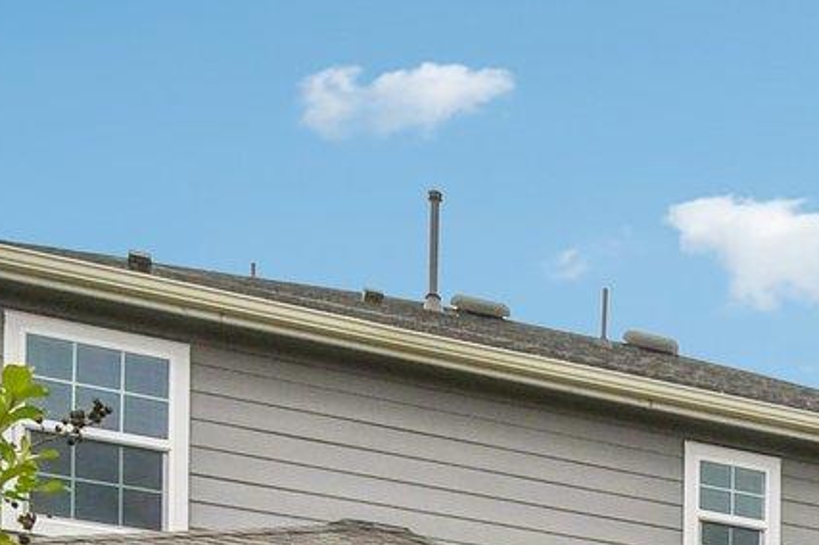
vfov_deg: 16.0
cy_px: 985
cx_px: 924
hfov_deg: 25.8
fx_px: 1637
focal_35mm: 72
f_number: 8
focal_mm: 10
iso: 400
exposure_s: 1/500
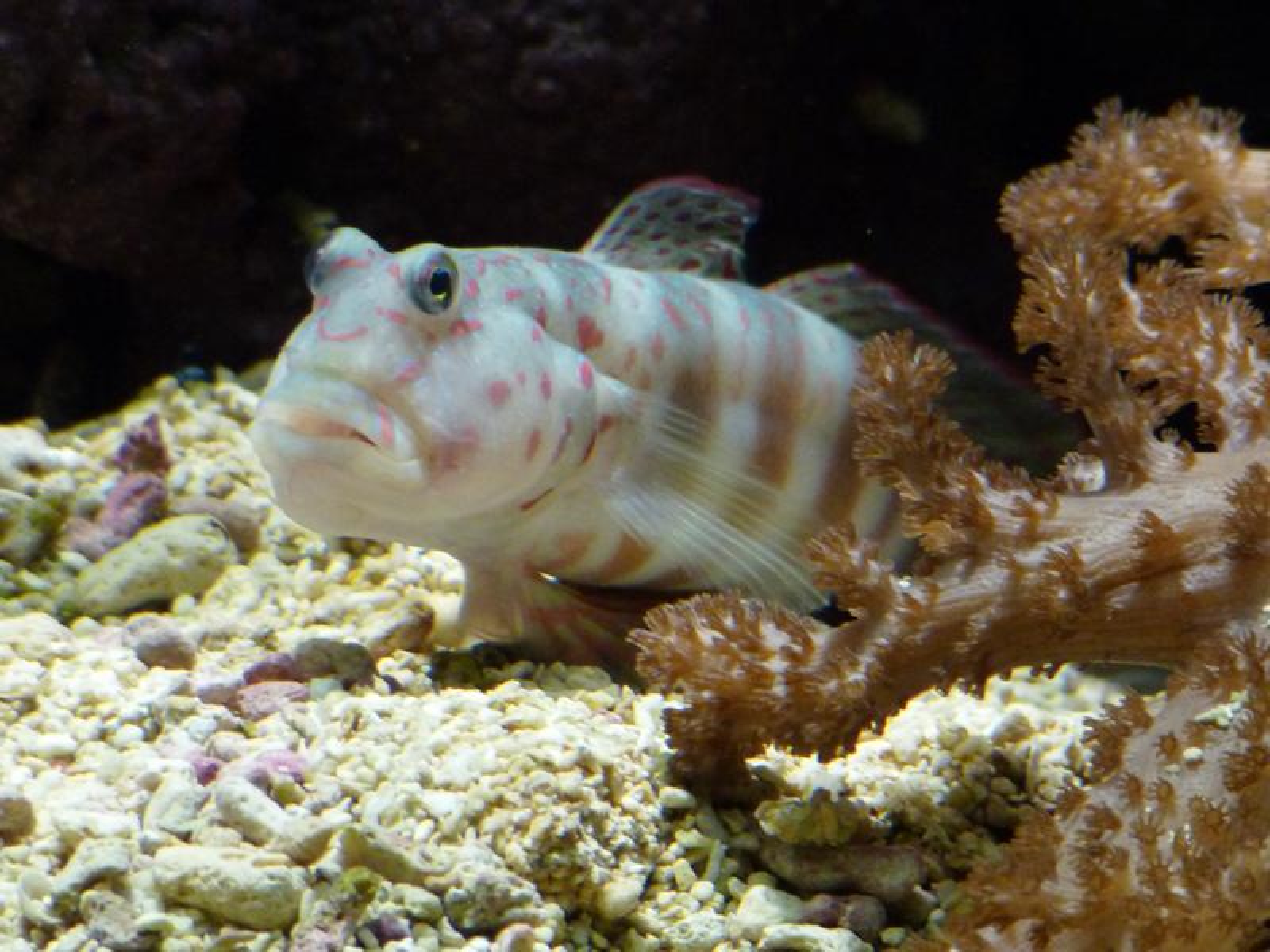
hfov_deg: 3.3
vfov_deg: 2.5
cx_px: 635
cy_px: 476
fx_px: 21976
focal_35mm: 599
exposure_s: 1/50
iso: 400
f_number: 3.8
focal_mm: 75.3
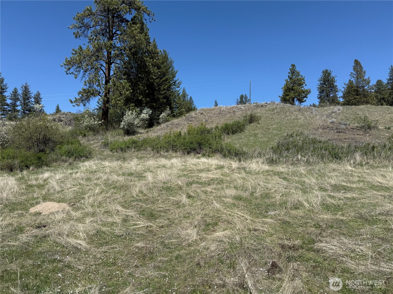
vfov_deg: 56.8
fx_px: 272
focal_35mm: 24
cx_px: 196
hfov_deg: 71.6
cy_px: 147
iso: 80
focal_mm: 6.76
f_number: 1.78
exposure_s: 1/4673
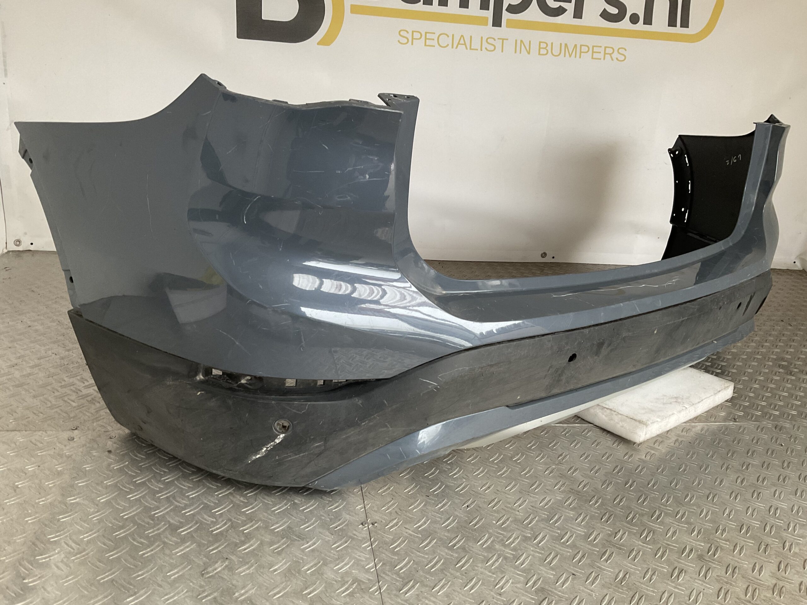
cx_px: 404
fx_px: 676
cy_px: 302
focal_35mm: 29
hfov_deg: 61.7
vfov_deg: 48.2
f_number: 1.8
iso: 80
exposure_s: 1/50
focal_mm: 3
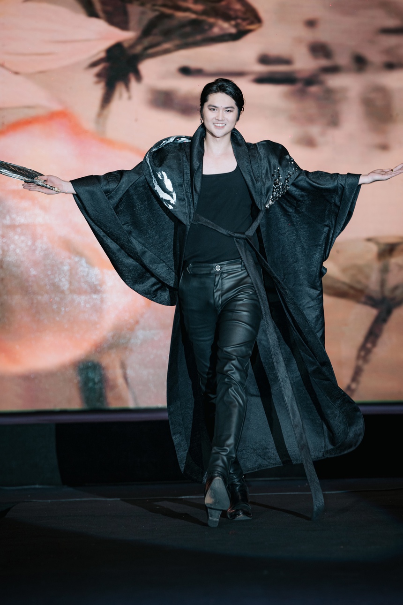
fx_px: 3056
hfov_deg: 7.5
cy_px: 302
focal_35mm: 182
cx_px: 202
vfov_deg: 11.3
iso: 320
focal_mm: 182
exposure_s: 1/250
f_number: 4.5
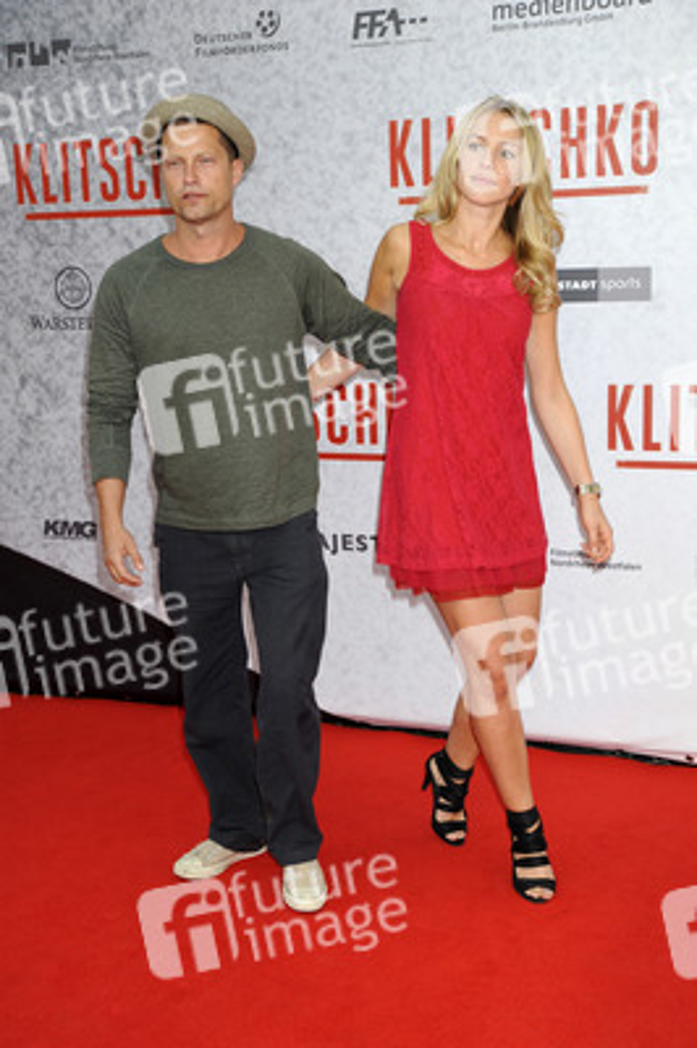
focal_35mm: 48
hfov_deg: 28.0
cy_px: 524
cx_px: 348
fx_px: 1396
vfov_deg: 41.1
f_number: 5.6
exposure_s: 1/160
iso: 500
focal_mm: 48
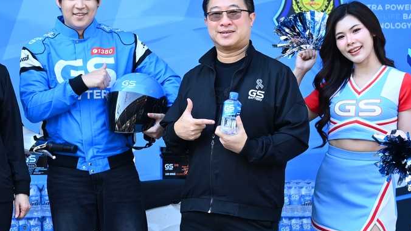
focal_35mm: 105
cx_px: 107
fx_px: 1144
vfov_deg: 11.5
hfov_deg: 20.2
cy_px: 142
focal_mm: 46
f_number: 4.5
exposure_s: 1/400
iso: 800
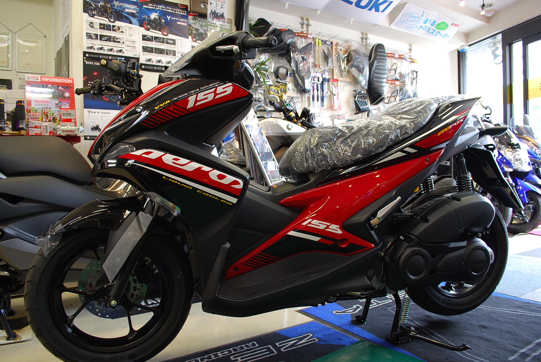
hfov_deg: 67.3
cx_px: 270
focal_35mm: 27
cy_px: 181
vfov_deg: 48.0
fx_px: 406
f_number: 5
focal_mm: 18
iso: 100
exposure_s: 1/6
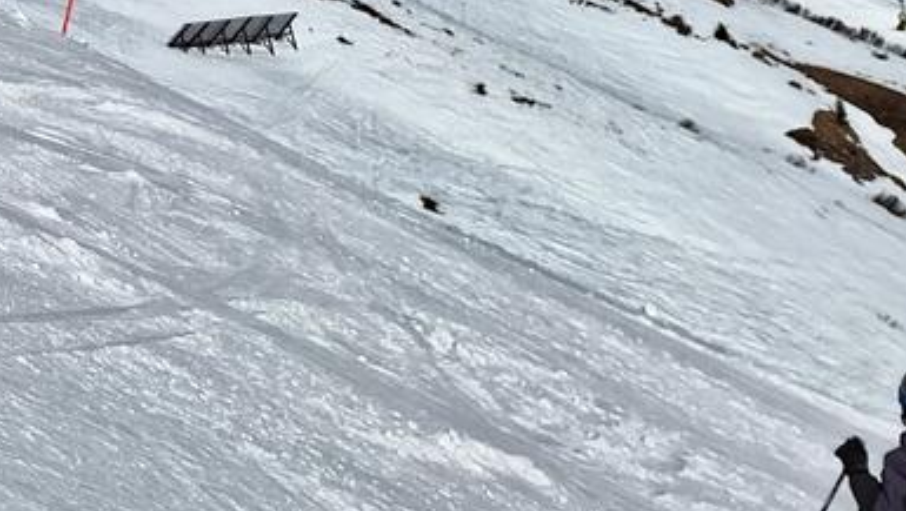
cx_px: -254
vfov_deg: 16.2
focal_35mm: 67
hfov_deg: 26.8
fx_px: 1610
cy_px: -303
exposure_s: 1/8772
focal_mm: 5.54
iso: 40
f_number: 1.8
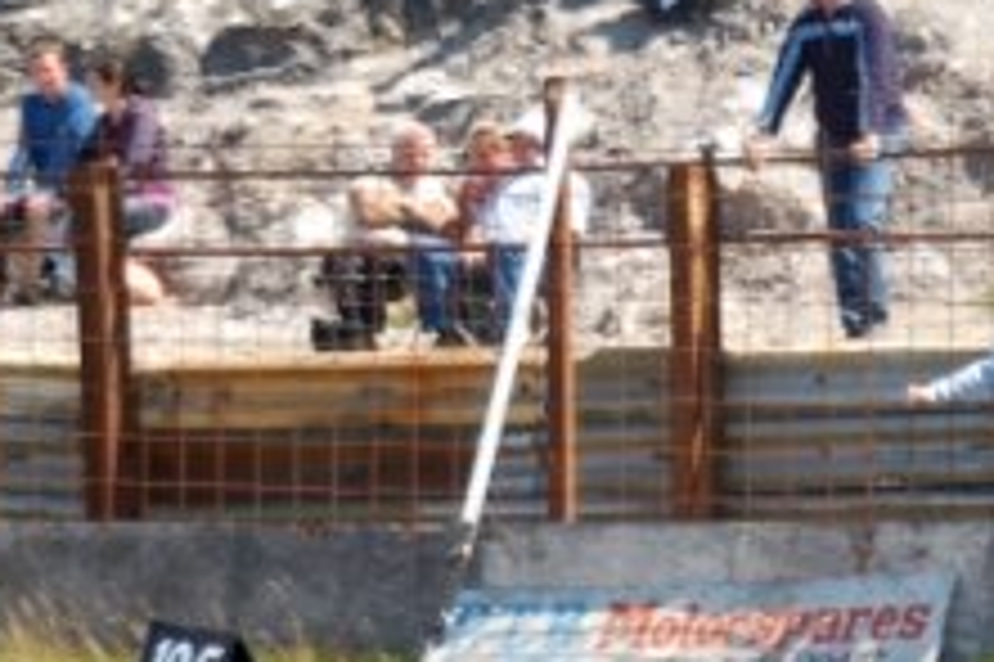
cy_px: 928
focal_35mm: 239
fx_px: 6606
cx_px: 1160
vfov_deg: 5.7
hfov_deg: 8.5
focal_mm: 55
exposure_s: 1/800
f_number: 5.3
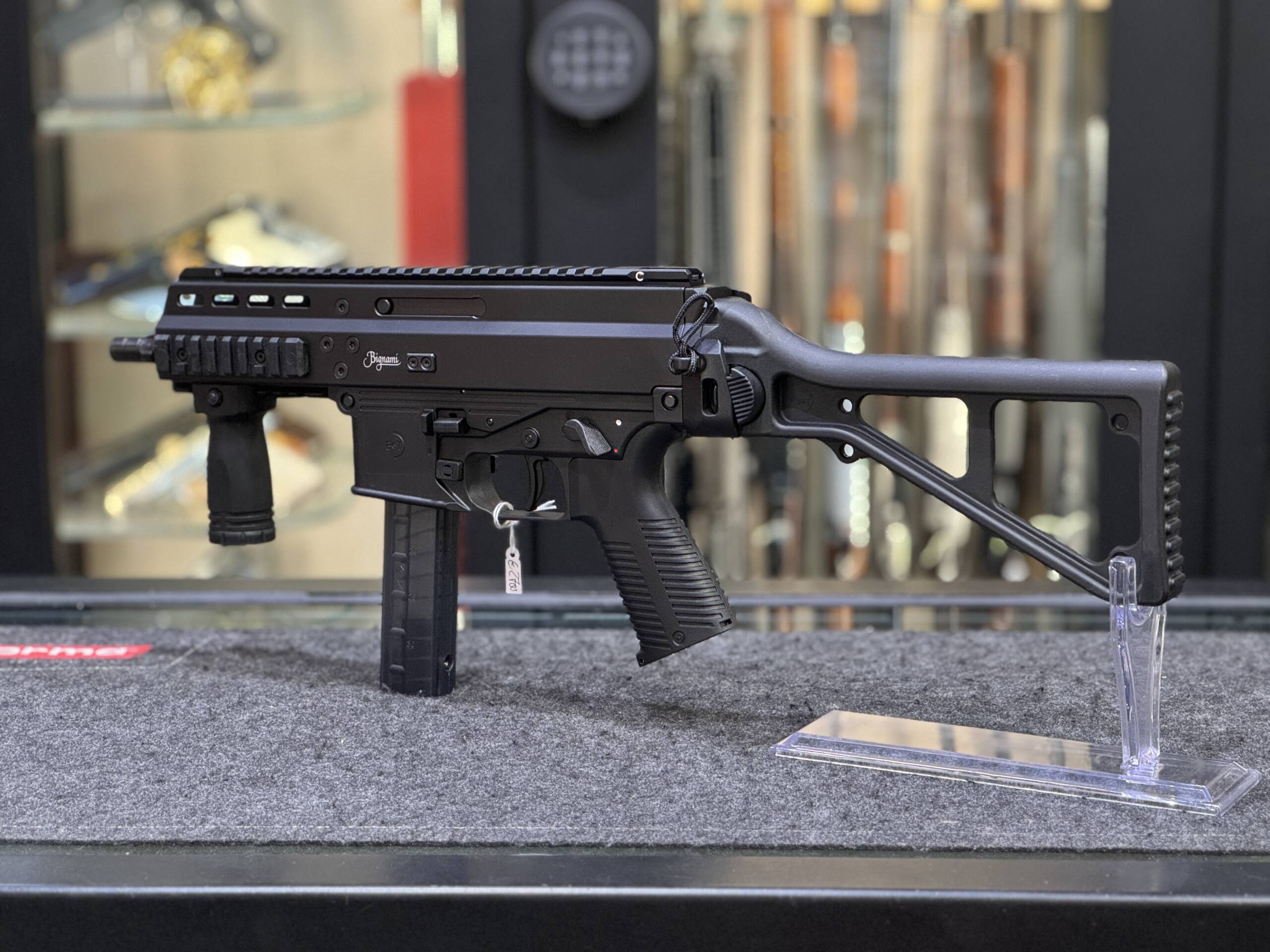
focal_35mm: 77
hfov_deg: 25.3
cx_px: 635
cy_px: 476
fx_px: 2825
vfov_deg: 19.1
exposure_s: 1/50
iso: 500
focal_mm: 9
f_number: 2.8
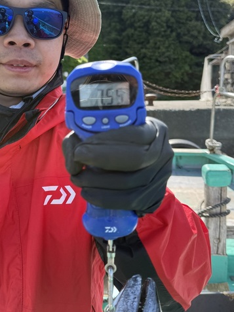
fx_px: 388
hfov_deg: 33.3
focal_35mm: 43
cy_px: 132
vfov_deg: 43.8
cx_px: 84
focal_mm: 6.76
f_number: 1.78
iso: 80
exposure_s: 1/1018
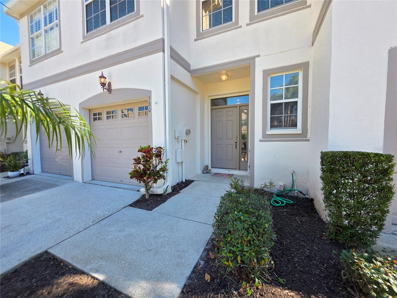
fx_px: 149
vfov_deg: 89.9
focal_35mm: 13
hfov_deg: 106.2
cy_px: 149
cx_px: 198
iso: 40
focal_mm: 2.2
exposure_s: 1/310
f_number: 1.9
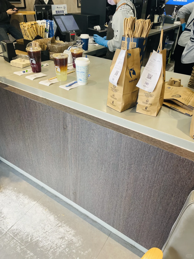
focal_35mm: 26
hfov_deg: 53.1
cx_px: 97
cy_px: 130
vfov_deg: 67.3
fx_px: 194
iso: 80
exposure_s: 1/121
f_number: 1.6
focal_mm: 4.2
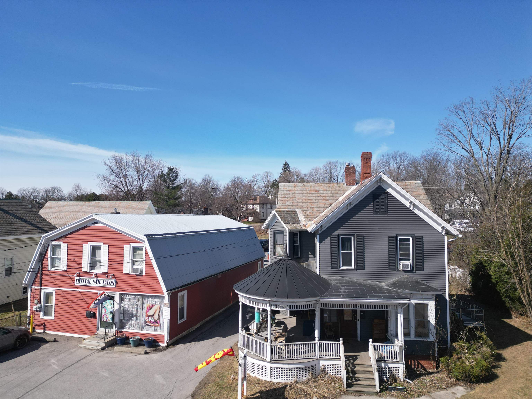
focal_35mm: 24
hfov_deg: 71.6
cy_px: 200
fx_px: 369
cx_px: 266
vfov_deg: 56.8
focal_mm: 6.72
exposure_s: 1/3000
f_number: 1.7
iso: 120
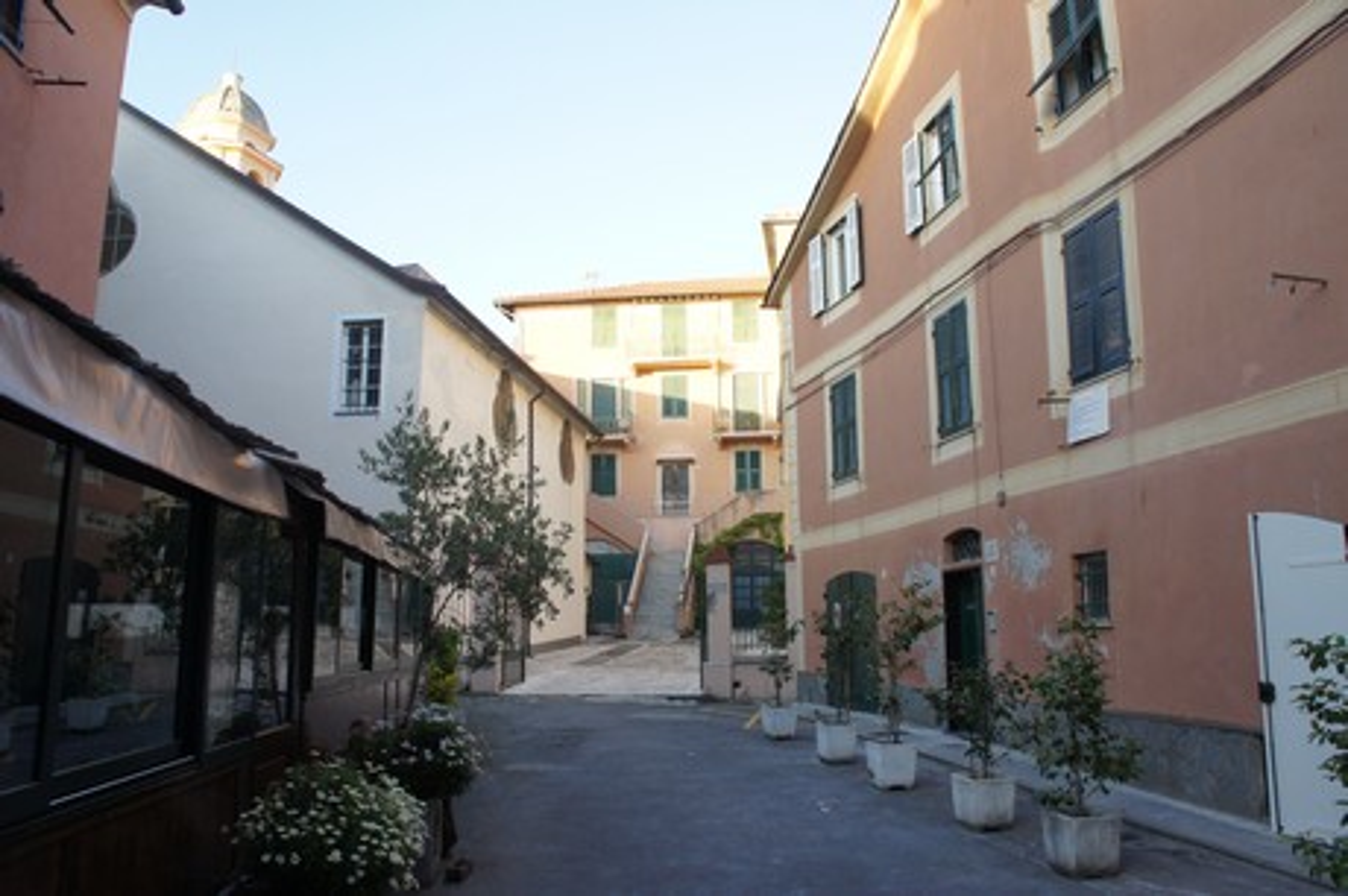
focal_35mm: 27
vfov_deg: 47.9
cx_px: 674
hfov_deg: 67.4
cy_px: 448
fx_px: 1010
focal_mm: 18
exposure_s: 1/250
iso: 640
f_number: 5.6
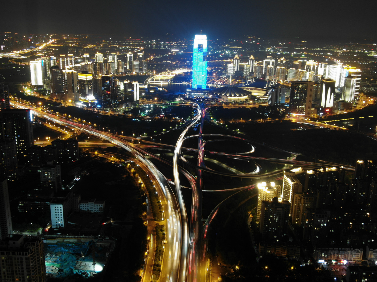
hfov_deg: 50.1
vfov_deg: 38.7
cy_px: 141
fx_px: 403
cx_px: 188
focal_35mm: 37
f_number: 3.4
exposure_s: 3
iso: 100
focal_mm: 6.35
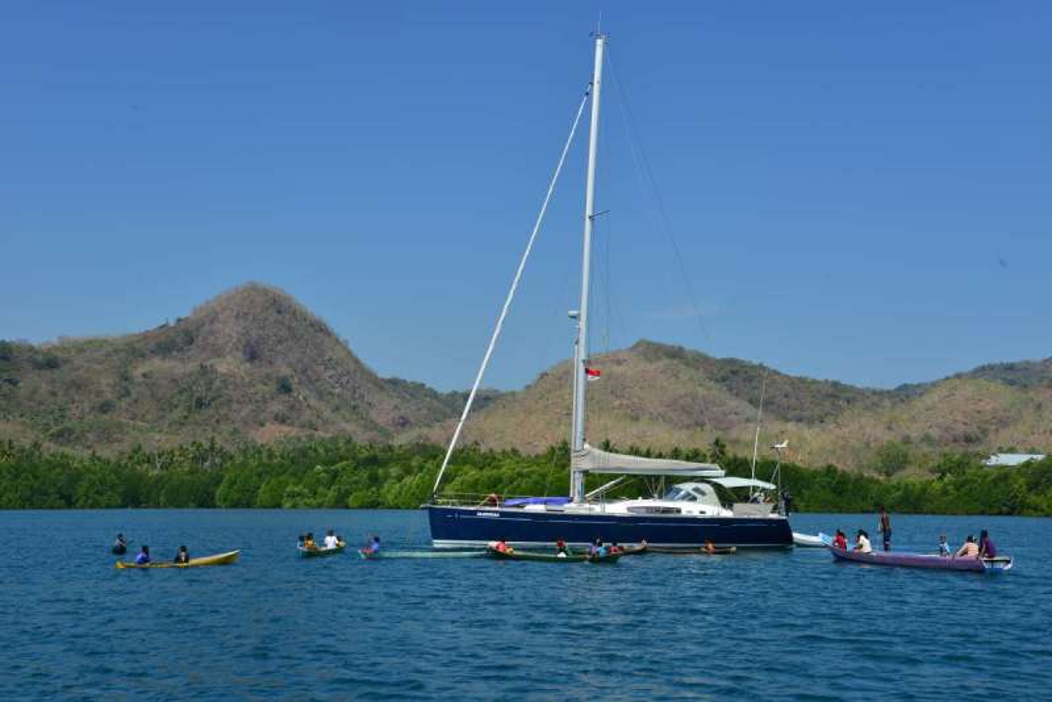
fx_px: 1403
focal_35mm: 48
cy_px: 351
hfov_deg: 41.1
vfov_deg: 28.1
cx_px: 526
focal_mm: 48
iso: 250
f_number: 11
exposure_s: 1/500
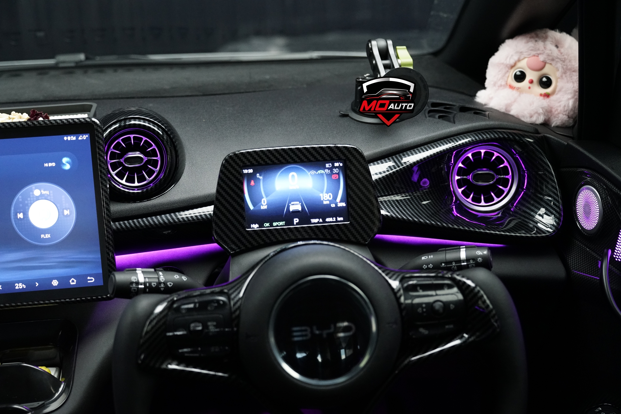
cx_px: 310
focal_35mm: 48
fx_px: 828
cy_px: 207
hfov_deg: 41.1
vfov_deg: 28.1
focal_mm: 48
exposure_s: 1/60
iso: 4000
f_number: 4
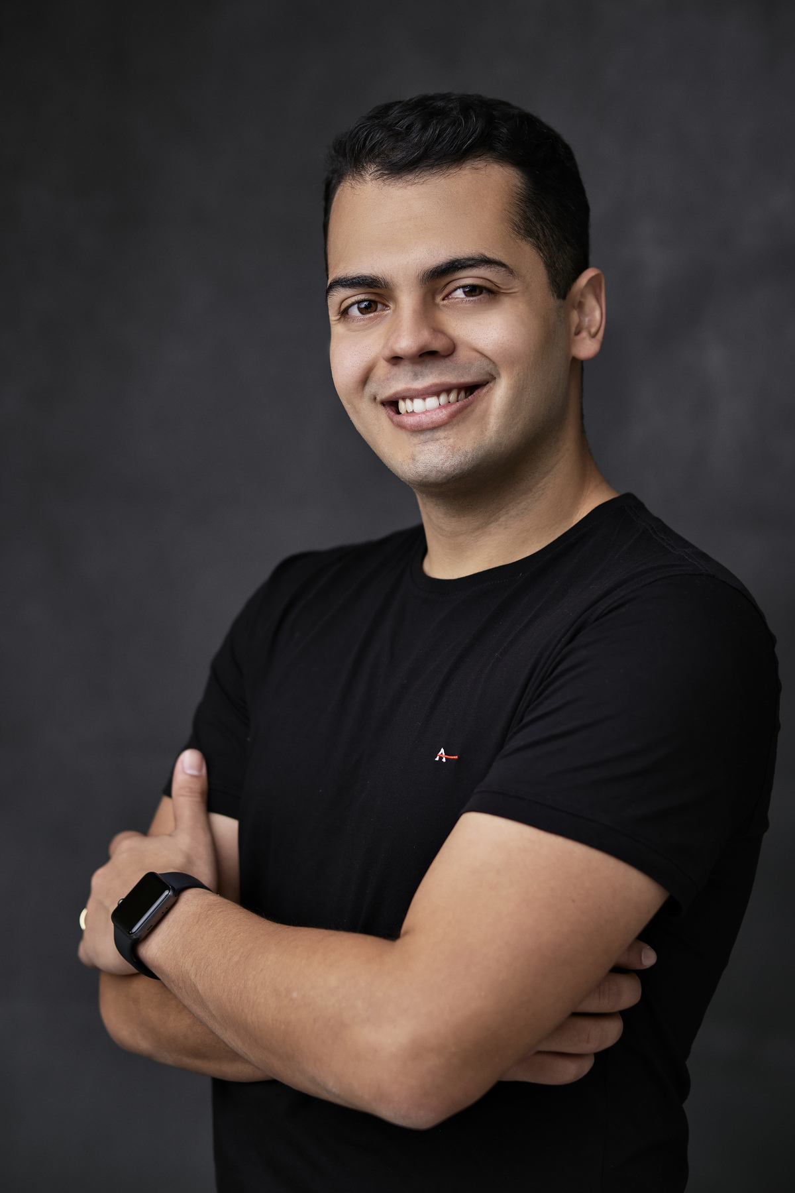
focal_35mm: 75
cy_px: 596
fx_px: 2484
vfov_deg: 27.0
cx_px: 398
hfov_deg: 18.2
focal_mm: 50
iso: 80
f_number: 2
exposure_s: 1/80
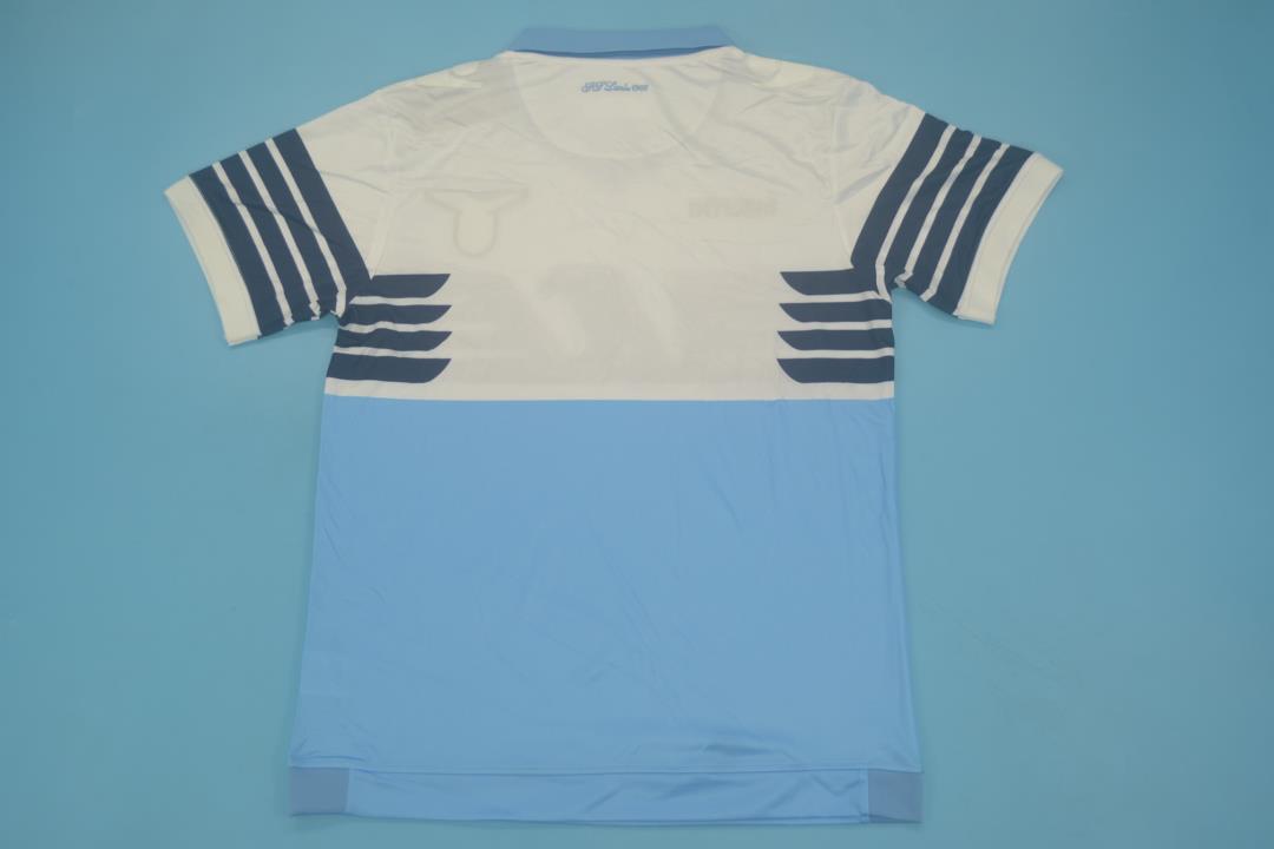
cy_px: 424
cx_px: 637
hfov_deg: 53.1
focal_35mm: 36
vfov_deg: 36.9
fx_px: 1274
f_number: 4
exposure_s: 1/125
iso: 200
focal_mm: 24
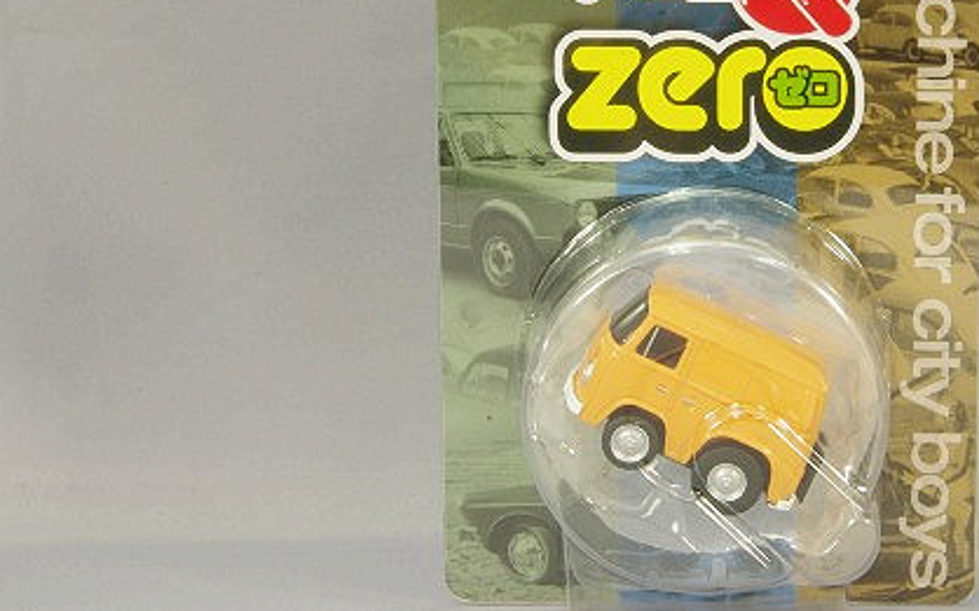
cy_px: 170
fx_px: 3414
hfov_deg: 16.3
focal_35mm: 128
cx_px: 712
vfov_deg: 10.2
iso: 400
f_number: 32
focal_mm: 55
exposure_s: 1
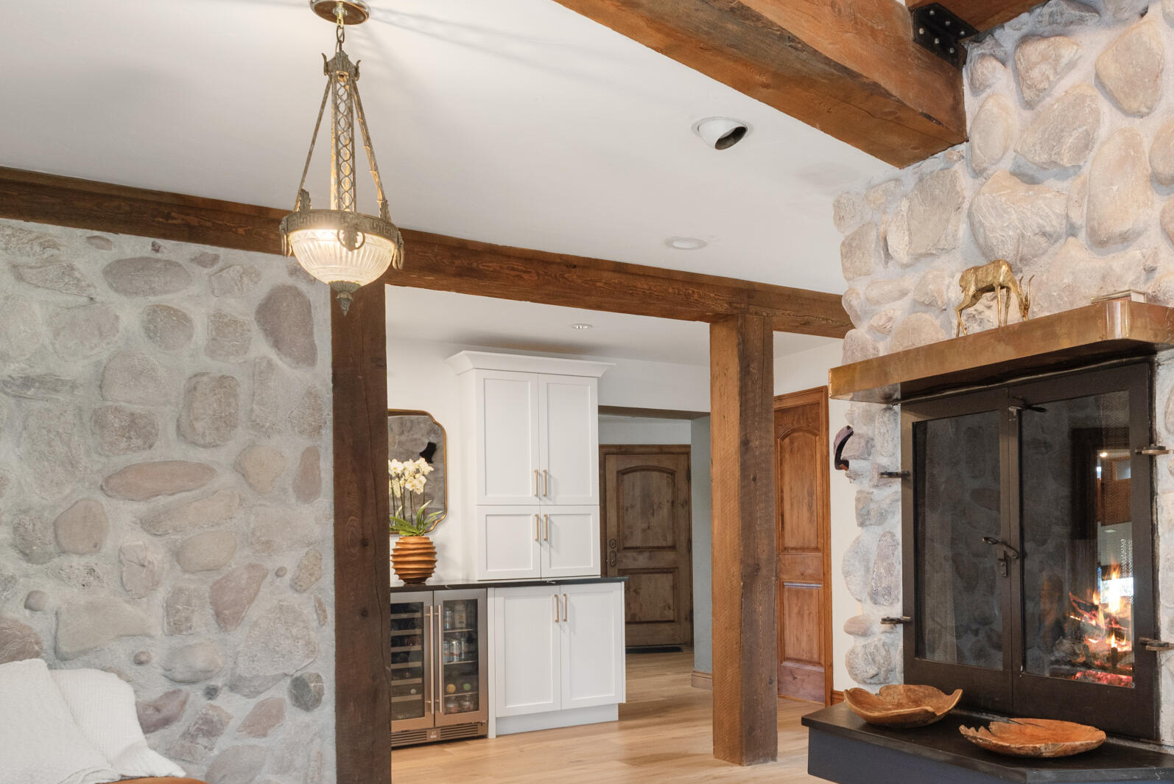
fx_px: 1044
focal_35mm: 32
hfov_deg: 56.9
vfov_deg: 40.5
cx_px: 816
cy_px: 539
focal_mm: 17
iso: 320
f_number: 7.1
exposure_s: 1/10
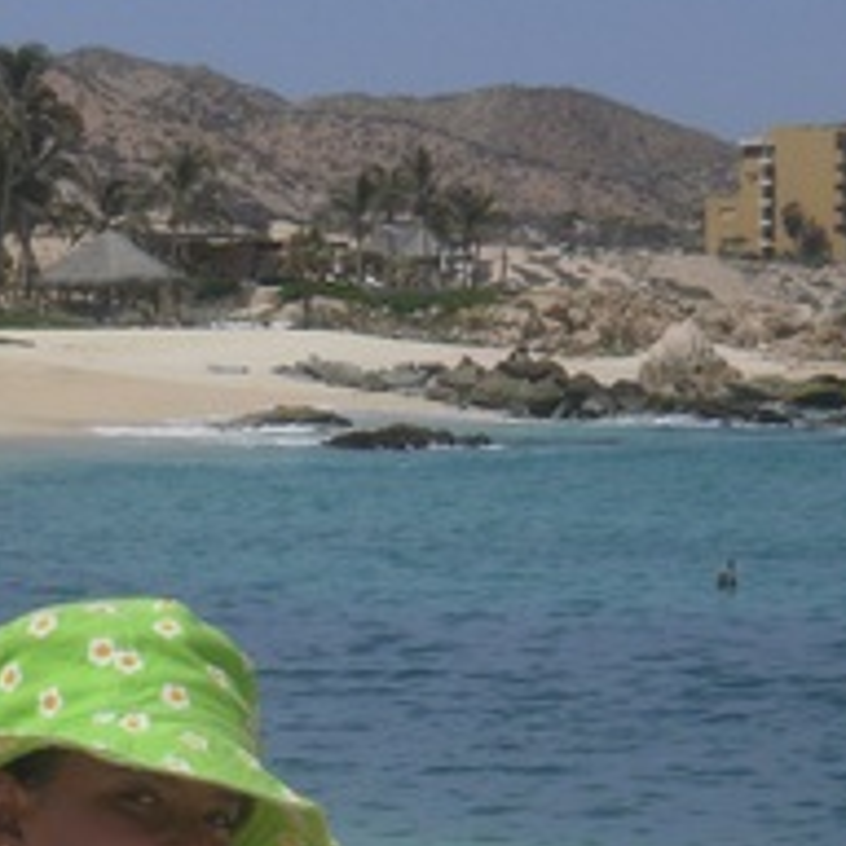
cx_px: 207
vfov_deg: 9.2
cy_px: 921
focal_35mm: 189
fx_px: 5226
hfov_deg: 9.2
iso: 100
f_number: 13
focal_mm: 11.3
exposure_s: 1/250
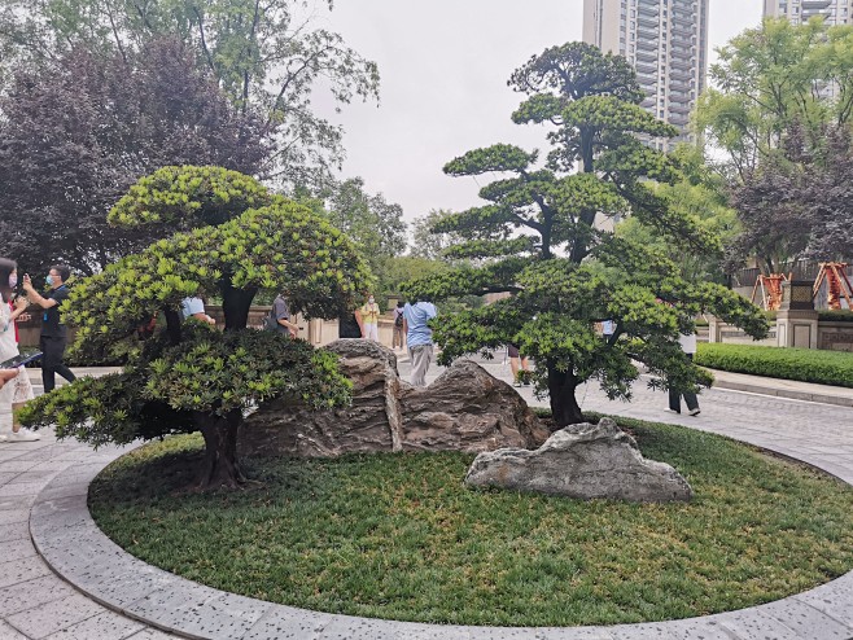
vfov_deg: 53.1
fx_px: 641
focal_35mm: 26
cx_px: 426
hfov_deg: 67.3
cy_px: 320
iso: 50
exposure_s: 1/183
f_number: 1.8
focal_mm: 4.75
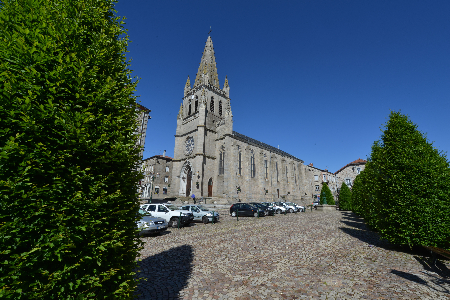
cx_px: 225
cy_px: 150
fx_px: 175
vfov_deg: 81.2
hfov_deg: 104.2
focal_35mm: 14
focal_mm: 14
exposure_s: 1/60
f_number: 22
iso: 100
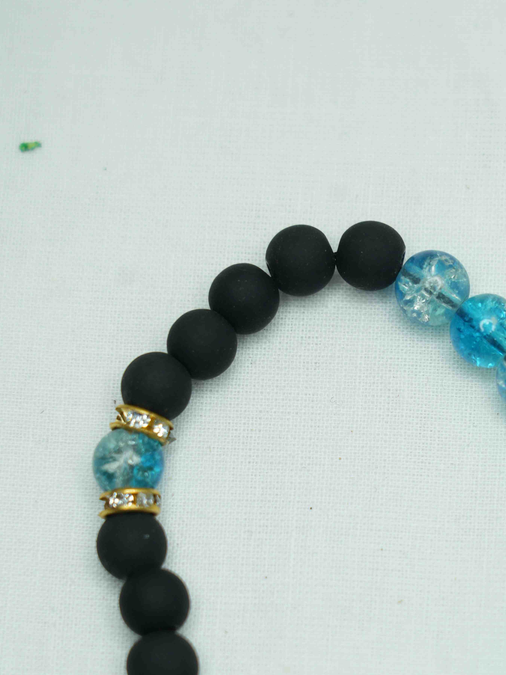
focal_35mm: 196
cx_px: 407
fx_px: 3820
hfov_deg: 7.6
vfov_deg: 10.1
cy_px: 505
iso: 160
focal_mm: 105
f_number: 5.6
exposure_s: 1/60
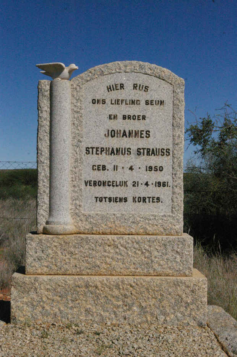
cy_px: 178
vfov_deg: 33.4
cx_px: 118
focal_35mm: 60
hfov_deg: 22.6
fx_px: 593
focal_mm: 40
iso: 3200
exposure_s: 1/4000
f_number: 19
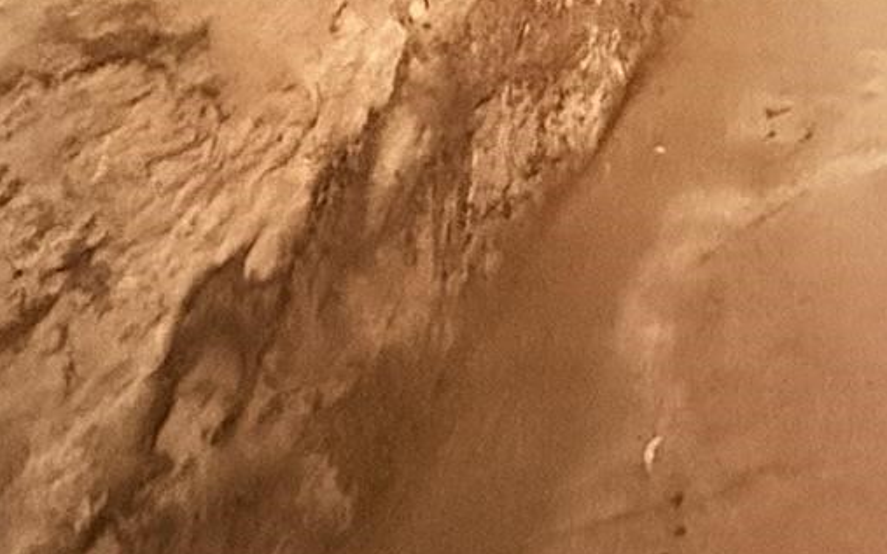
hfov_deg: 26.8
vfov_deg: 16.8
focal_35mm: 60
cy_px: -516
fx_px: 1451
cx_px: 1242
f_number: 2.2
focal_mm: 2.22
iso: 1000
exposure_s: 1/60
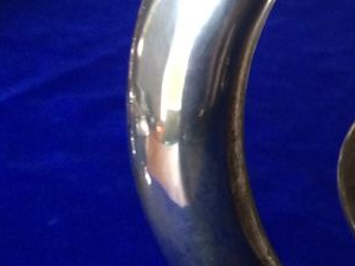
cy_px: 77
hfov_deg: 19.9
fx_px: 923
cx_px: 471
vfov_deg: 16.4
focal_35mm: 90
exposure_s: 1/30
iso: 64
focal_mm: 4.12
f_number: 2.2
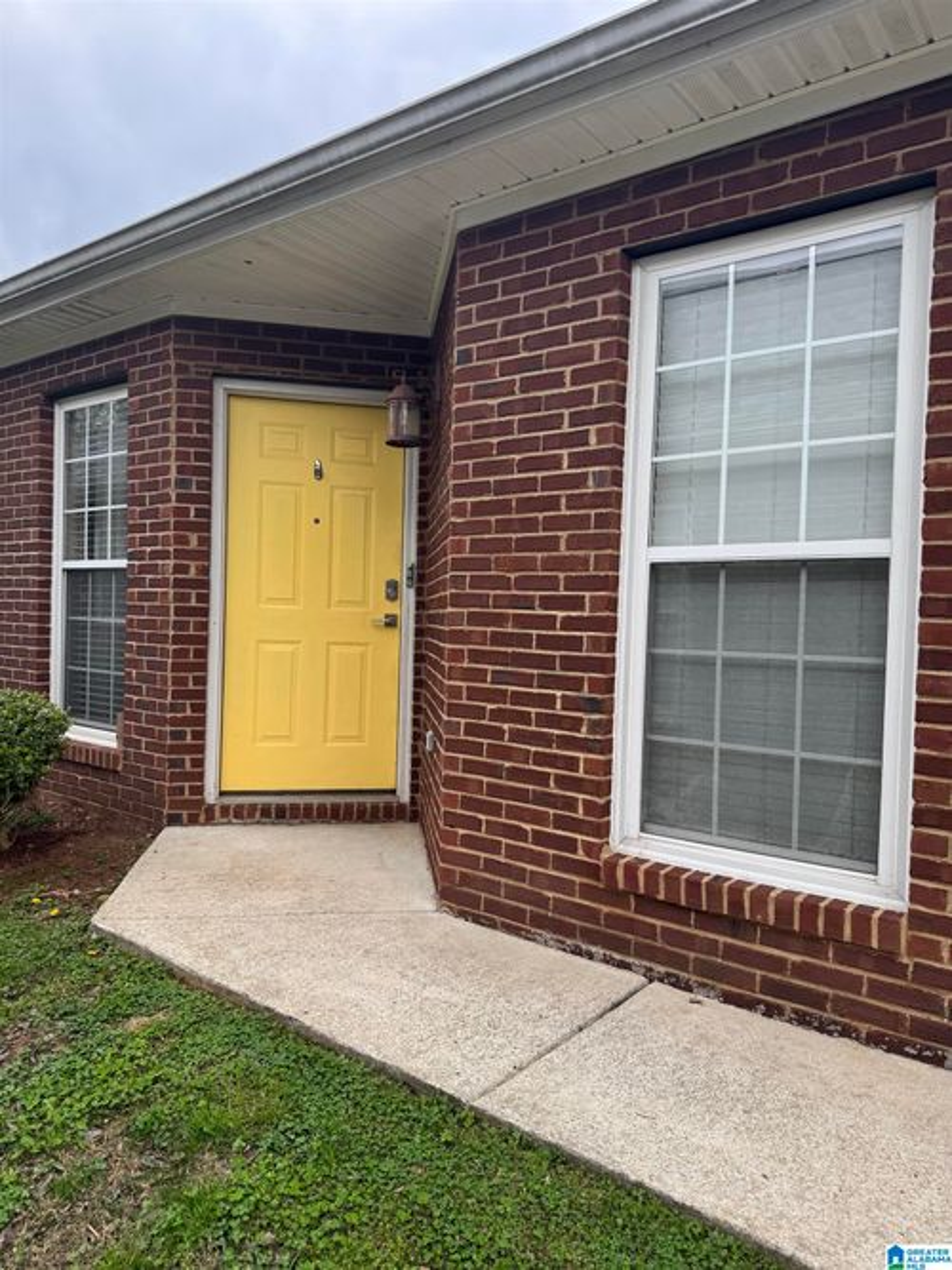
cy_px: 635
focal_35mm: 24
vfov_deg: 71.6
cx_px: 476
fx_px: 880
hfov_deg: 56.8
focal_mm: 6.76
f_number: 1.78
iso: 80
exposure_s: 1/700
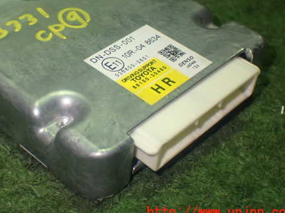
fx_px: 576
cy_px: 72
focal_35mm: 70
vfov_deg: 20.9
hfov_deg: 27.6
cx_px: 98
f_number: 3.2
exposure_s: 1/50
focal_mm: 9.01
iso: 500
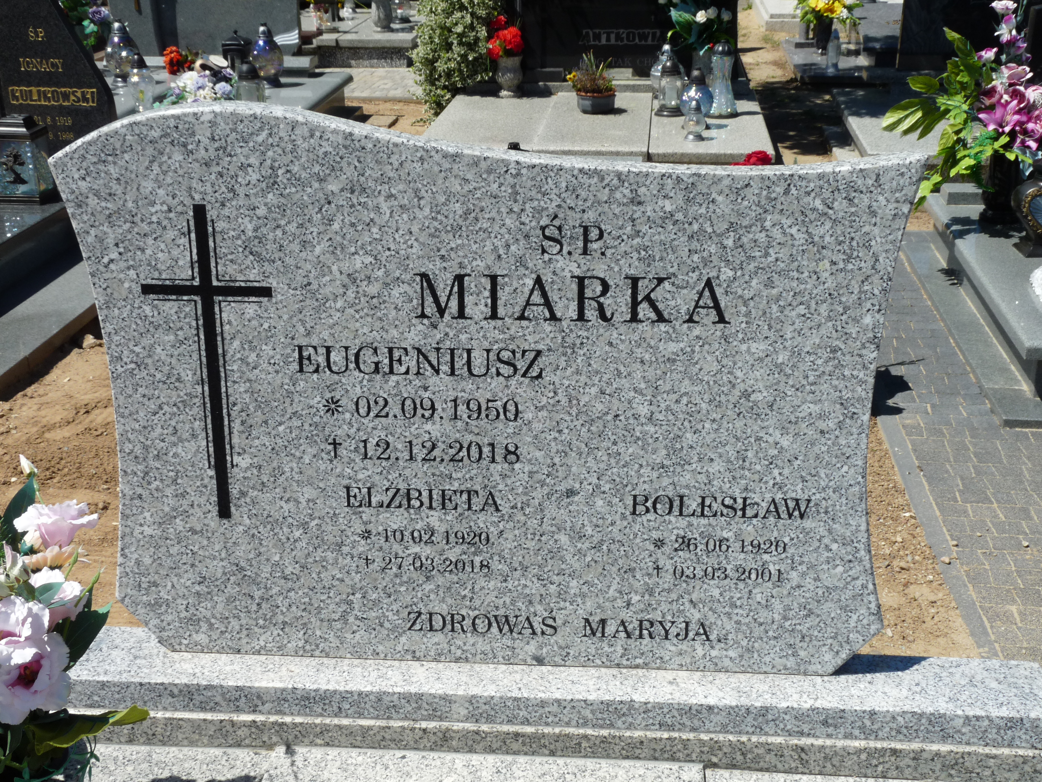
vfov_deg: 32.2
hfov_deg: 42.1
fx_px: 1355
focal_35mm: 45
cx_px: 521
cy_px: 391
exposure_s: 1/400
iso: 100
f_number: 6.3
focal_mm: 8
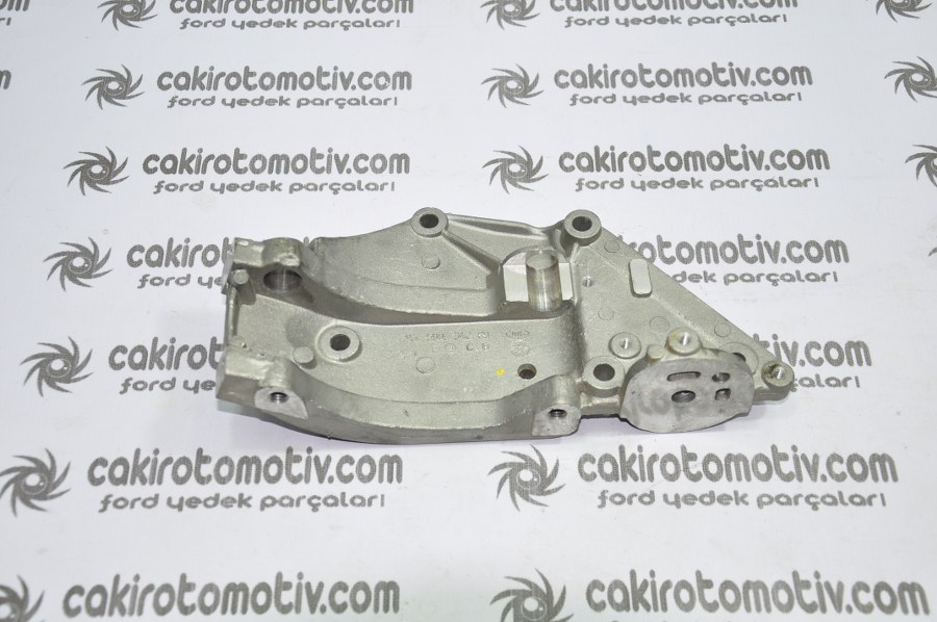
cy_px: 311
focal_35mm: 52
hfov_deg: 37.9
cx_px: 468
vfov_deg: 25.7
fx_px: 1365
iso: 200
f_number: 5.6
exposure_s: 1/25
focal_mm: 35
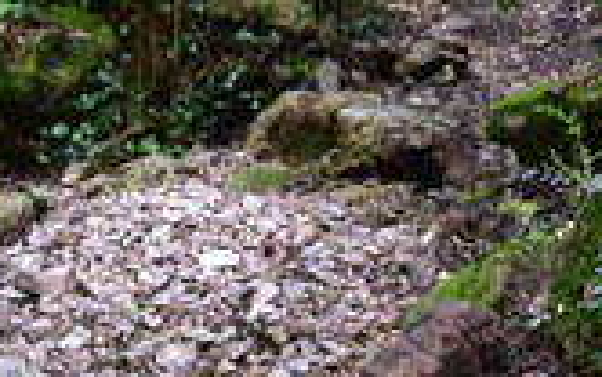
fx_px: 3940
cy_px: -67
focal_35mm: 240
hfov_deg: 8.7
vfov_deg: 5.5
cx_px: 145
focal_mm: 26
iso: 1250
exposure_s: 1/30
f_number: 6.3
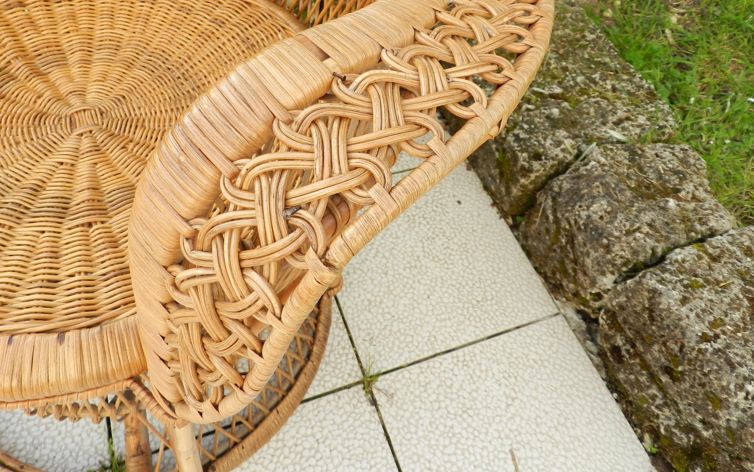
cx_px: 370
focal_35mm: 29
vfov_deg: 42.6
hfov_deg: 64.6
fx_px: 596
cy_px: 162
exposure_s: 1/200
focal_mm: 4
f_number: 3.4
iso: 160
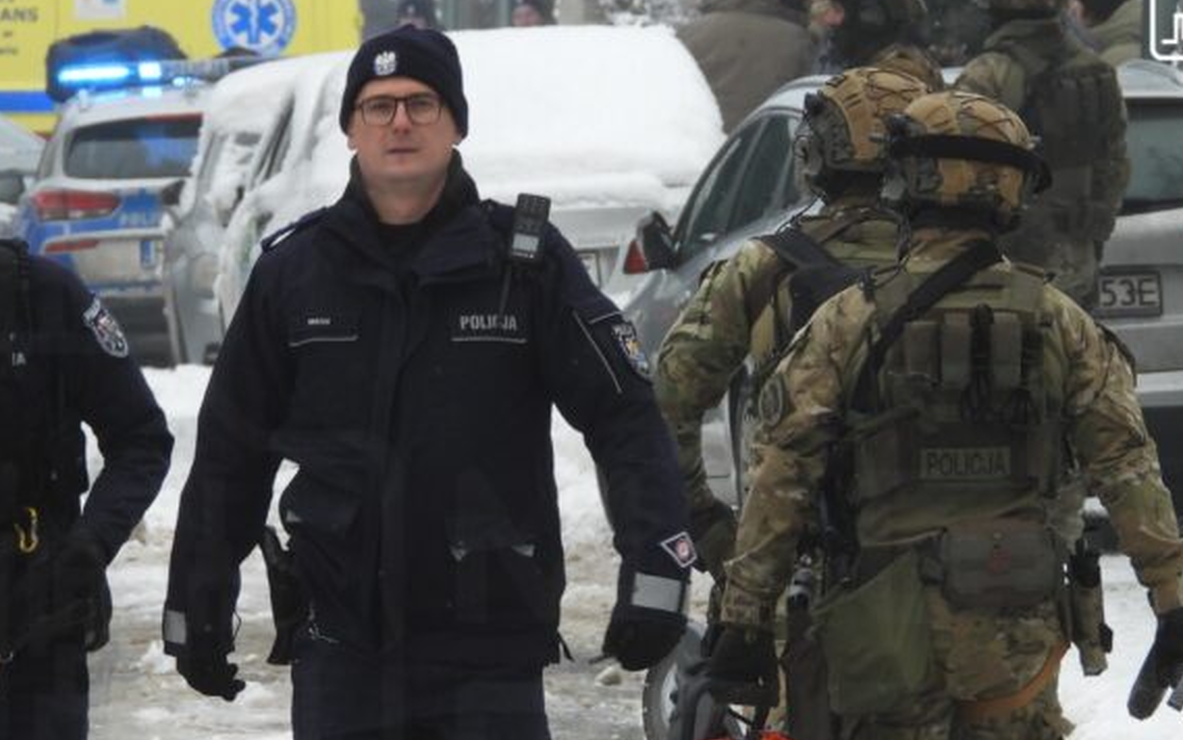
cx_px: 778
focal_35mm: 763
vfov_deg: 1.7
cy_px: 607
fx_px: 24607
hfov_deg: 2.8
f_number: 5
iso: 110
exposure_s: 1/125
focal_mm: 71.9
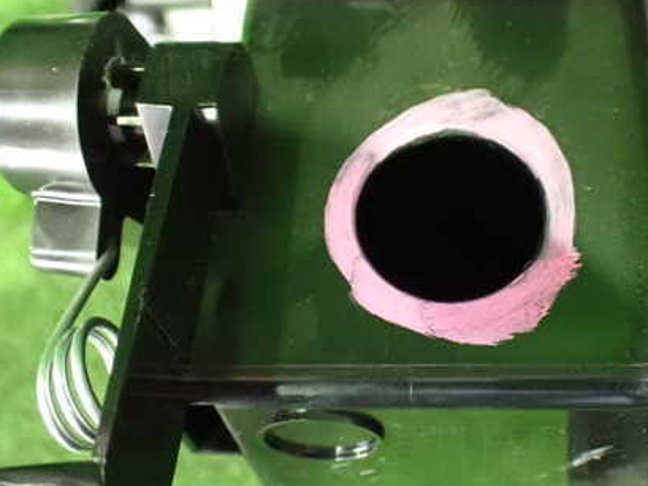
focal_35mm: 44
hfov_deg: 42.1
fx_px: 824
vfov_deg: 32.9
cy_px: 236
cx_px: 455
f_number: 2.3
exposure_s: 1/20
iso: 1600
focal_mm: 5.4
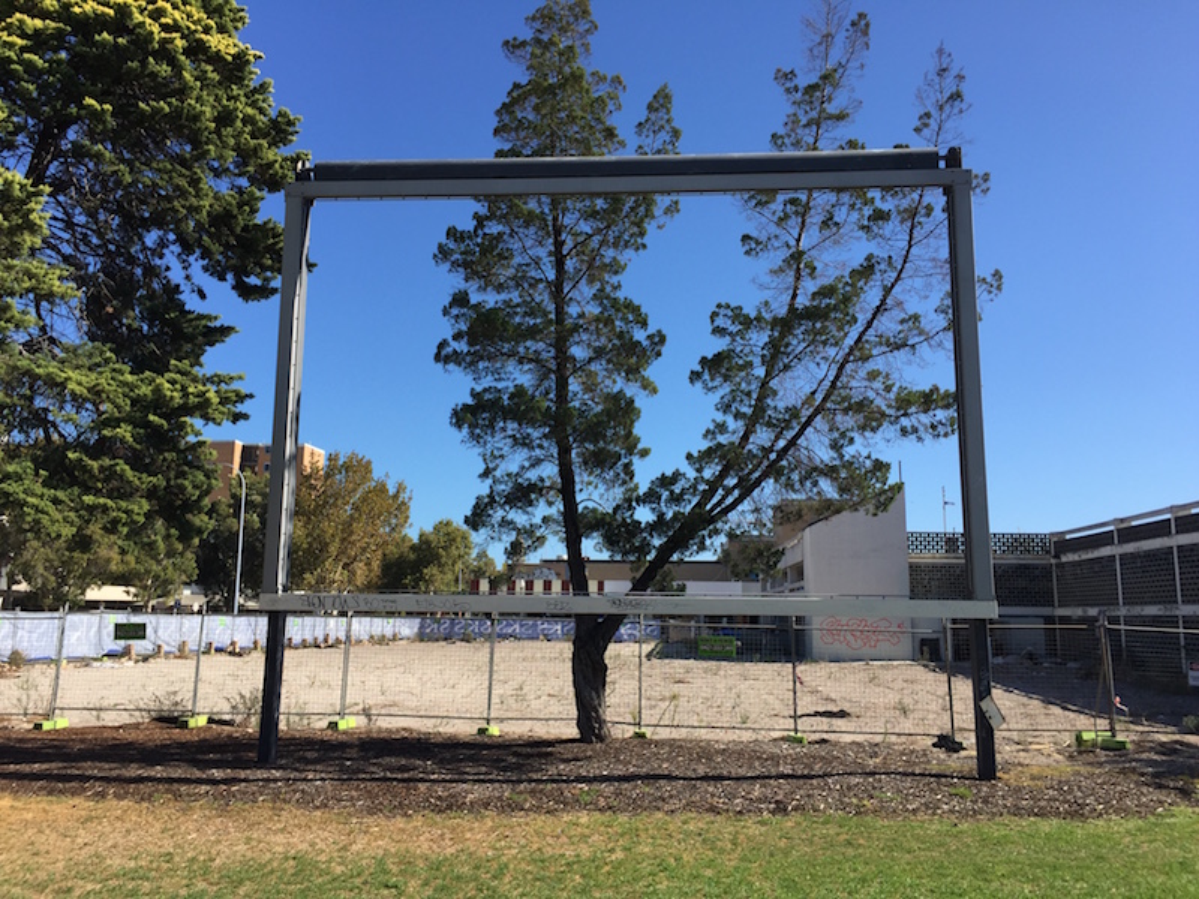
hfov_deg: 61.7
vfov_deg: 48.2
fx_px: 1004
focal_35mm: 29
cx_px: 600
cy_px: 450
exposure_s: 1/1582
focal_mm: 4.15
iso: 32
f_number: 2.2
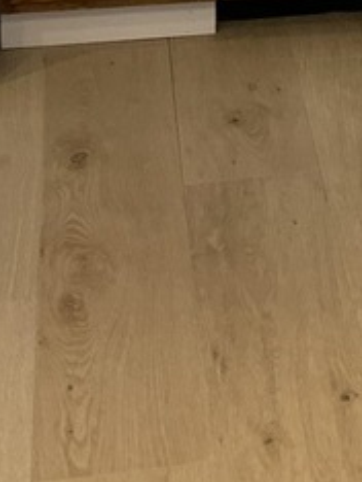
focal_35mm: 120
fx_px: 1670
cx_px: 405
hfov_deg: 12.2
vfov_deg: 13.2
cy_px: -593
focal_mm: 4.25
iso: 64
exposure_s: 1/60
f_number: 1.8
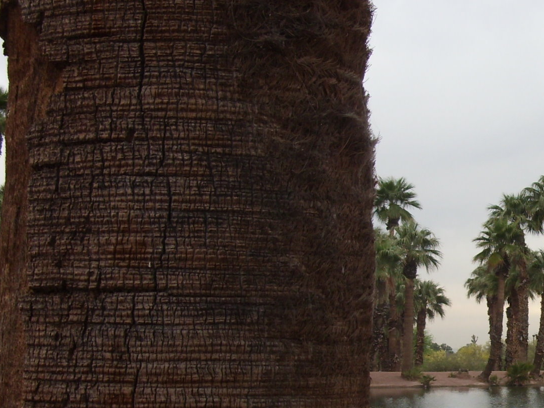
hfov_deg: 20.6
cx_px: 590
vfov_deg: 16.1
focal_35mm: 91
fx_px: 1430
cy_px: 340
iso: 50
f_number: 2.8
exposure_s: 1/228
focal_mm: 6.3
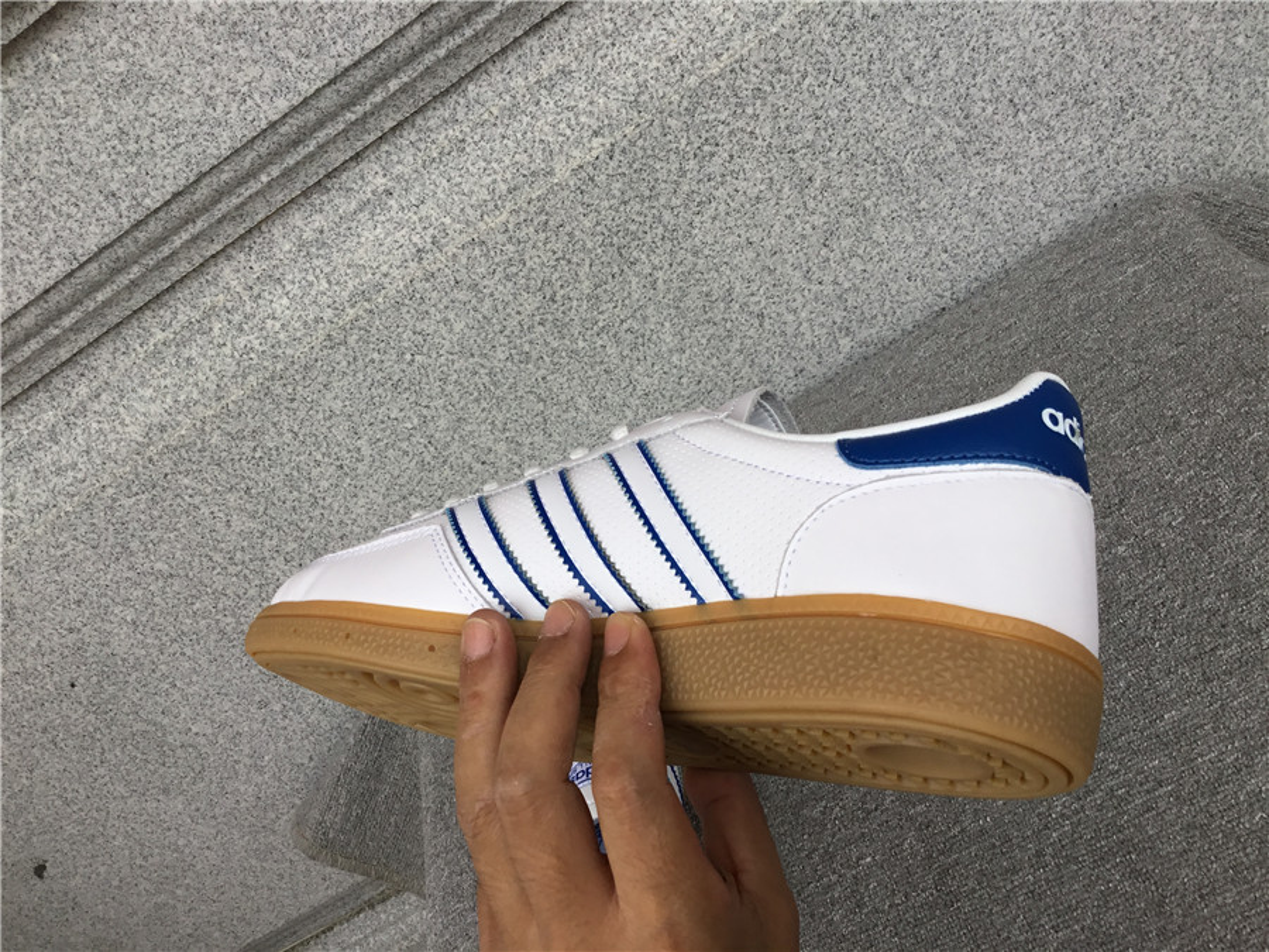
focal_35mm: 31
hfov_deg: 58.4
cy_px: 476
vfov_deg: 45.4
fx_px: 1136
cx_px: 634
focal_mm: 3.3
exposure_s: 1/141
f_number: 2.4
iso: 25
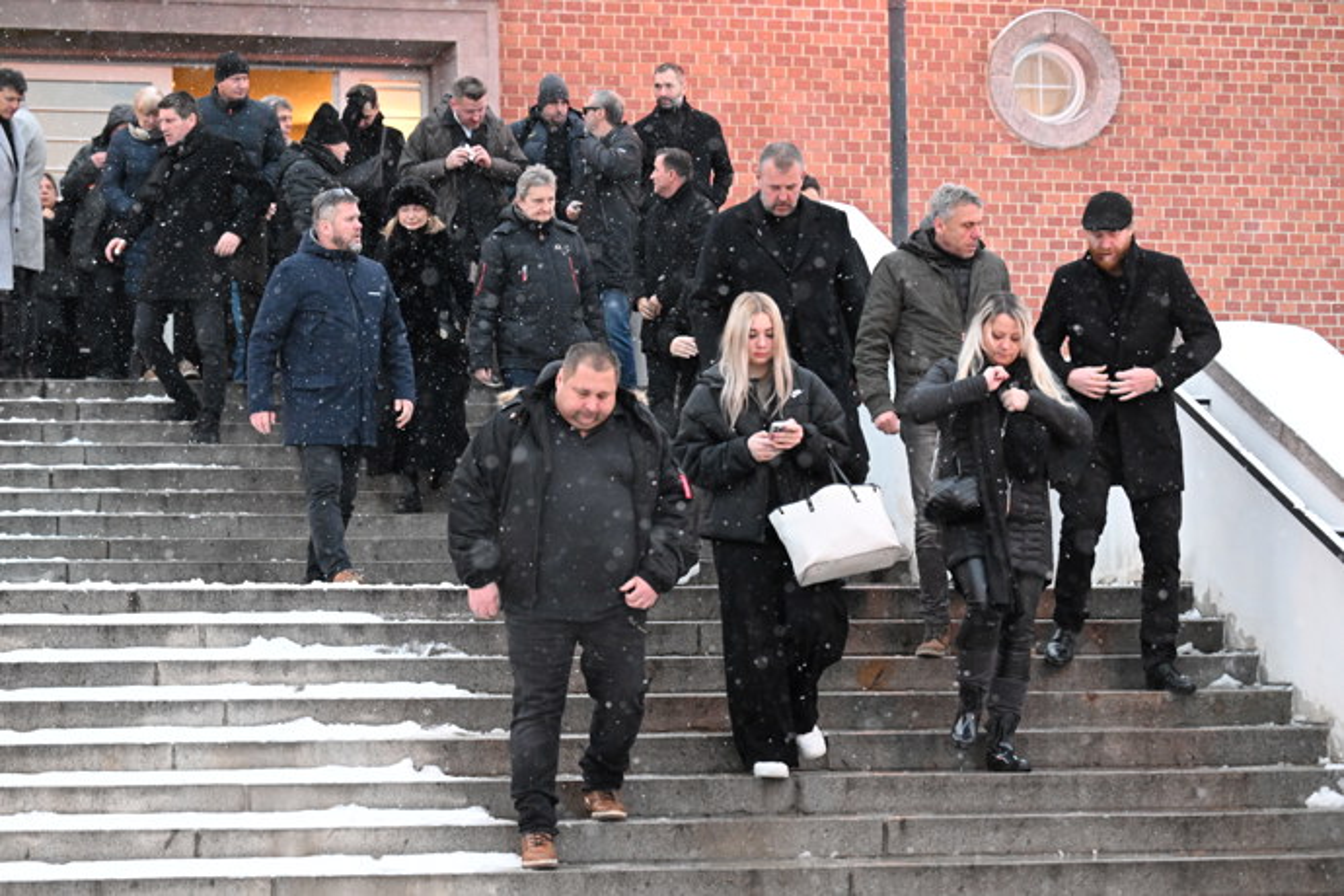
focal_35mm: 98
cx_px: 672
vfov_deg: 14.0
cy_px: 448
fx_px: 3658
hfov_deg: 20.8
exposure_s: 1/320
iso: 10000
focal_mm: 98
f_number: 4
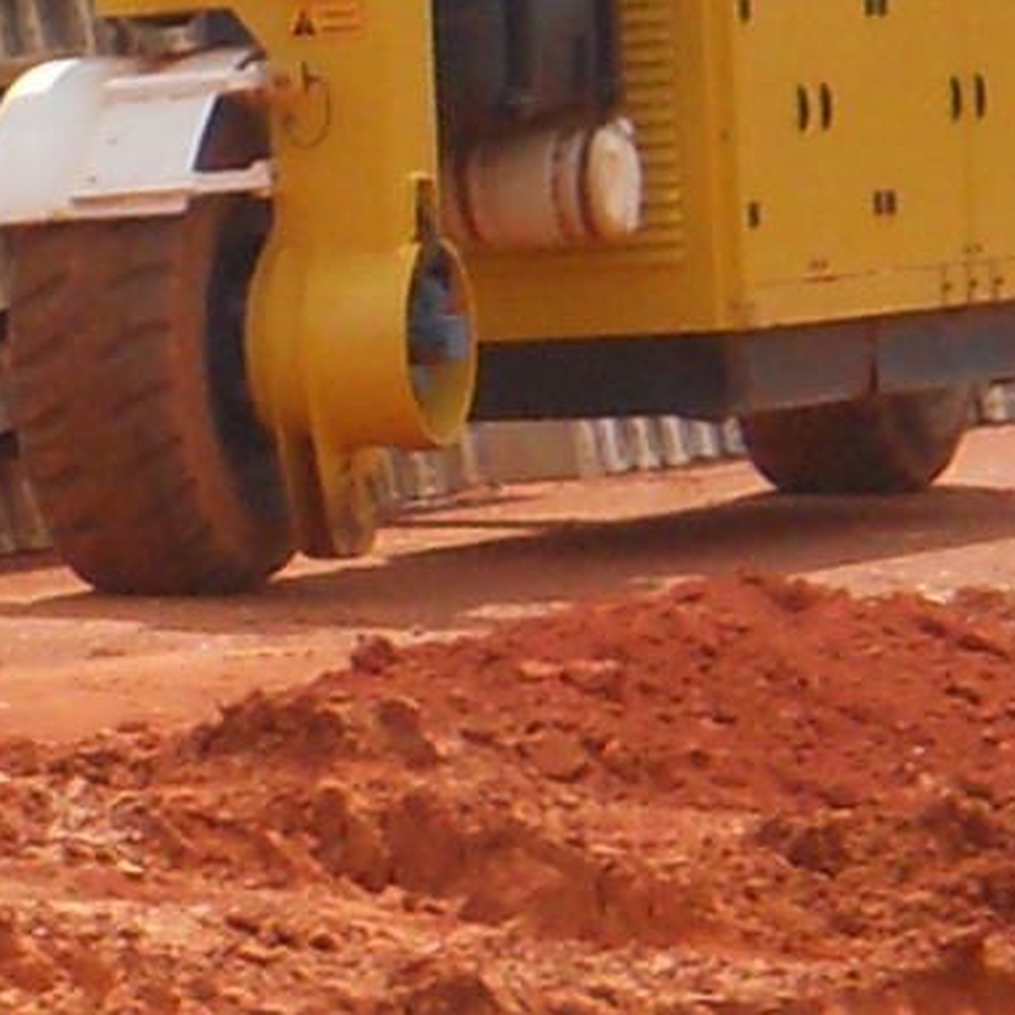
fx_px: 14132
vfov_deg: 4.1
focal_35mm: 426
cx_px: -542
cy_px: 858
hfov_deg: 4.1
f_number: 6.8
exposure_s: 1/320
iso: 80
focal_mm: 8.3
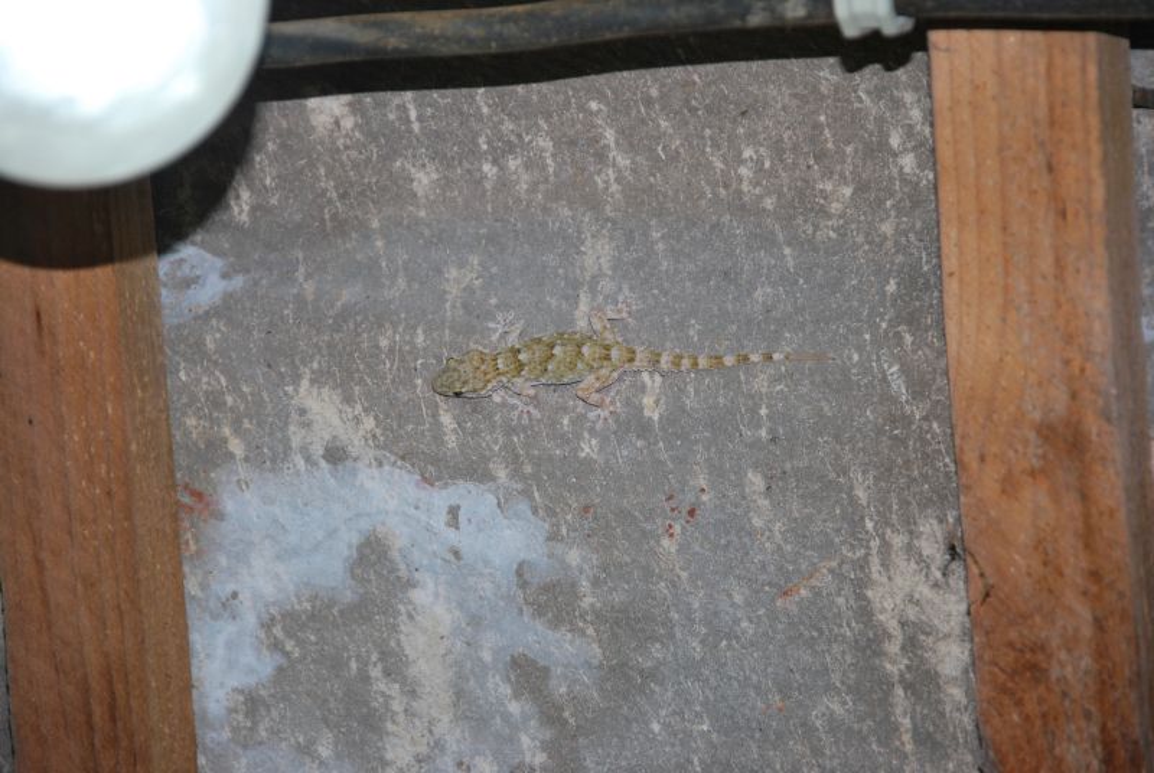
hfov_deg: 13.0
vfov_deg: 8.7
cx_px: 577
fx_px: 5056
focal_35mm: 158
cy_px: 386
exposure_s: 1/60
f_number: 5.6
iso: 200
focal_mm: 105
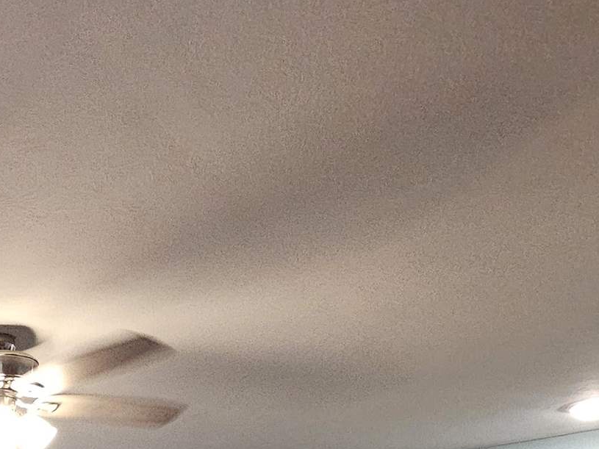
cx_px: -90
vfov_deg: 23.2
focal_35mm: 49
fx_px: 848
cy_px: 692
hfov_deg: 33.0
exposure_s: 1/60
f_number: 2.2
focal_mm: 2.2
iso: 400
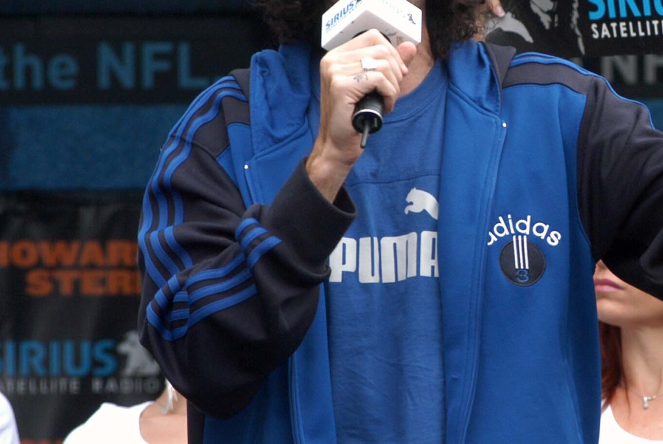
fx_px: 9589
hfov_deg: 4.0
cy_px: 180
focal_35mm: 520
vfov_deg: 2.7
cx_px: 583
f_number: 5.6
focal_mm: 185
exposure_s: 1/125
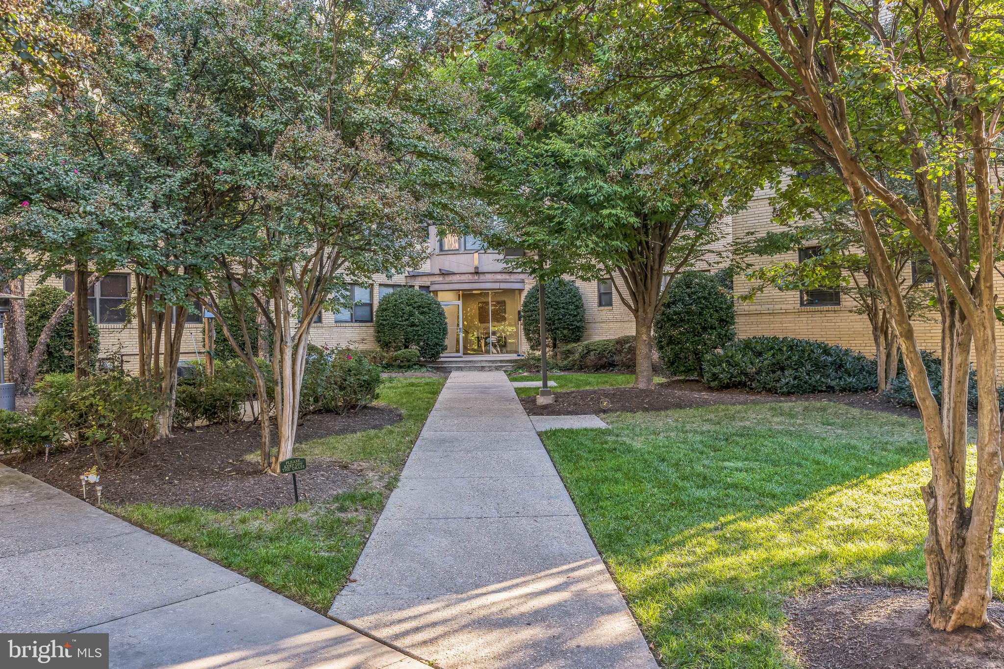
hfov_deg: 71.5
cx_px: 502
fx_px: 697
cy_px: 334
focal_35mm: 25
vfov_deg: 51.3
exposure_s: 1/125
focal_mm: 25
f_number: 5.6
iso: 800
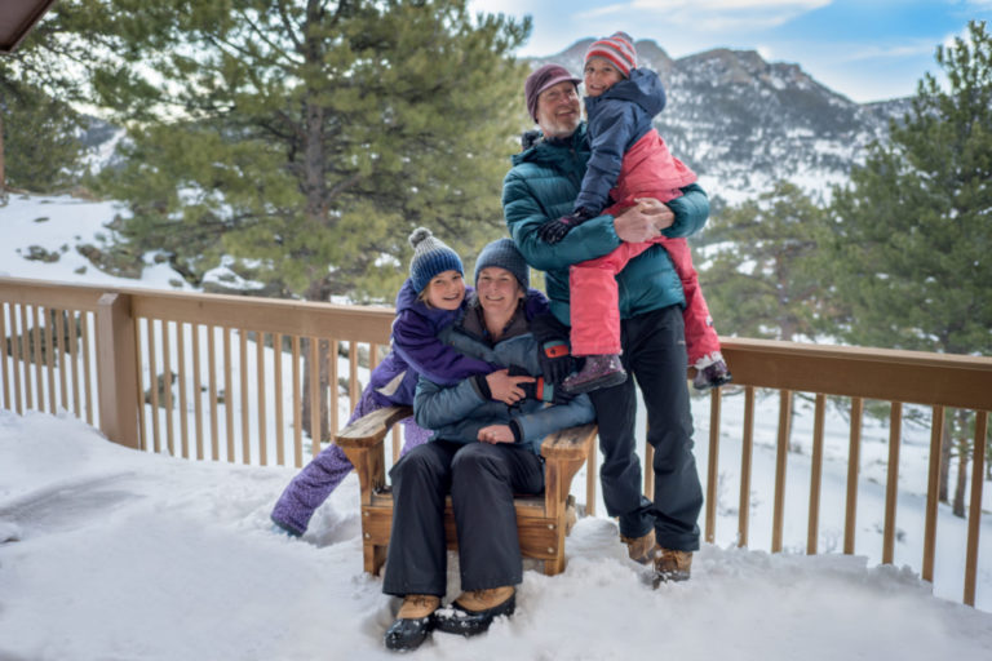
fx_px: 964
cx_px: 496
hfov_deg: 54.4
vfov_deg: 37.9
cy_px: 330
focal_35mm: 35
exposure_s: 1/200
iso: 320
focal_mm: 35
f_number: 3.2
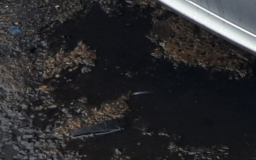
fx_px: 970
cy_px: -208
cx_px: 478
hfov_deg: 13.3
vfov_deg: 8.7
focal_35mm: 139
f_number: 1.8
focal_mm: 4
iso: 50
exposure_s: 1/468
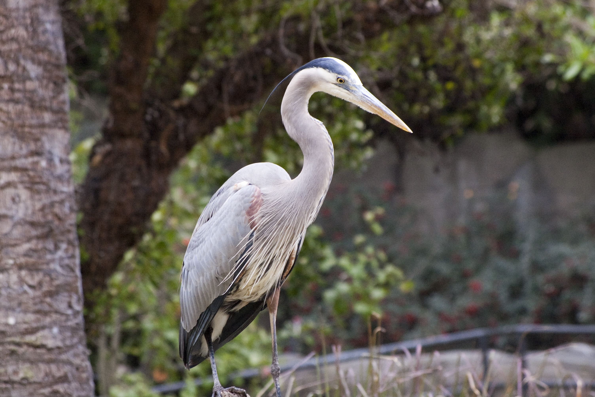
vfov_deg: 4.6
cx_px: 298
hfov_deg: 6.9
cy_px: 198
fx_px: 4960
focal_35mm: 300
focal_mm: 200
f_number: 8
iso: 800
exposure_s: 1/200
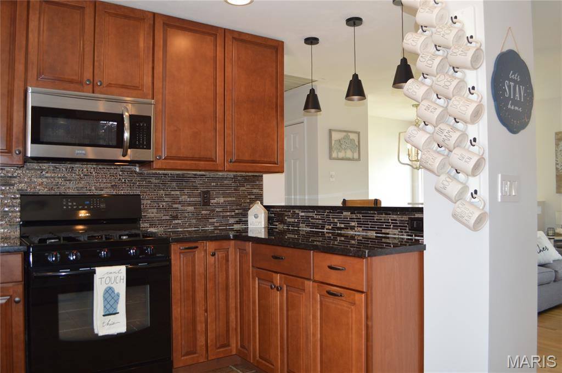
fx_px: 421
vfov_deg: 47.8
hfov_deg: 67.4
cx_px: 281
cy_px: 186
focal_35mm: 27
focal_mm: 18
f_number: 4
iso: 400
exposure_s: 1/60
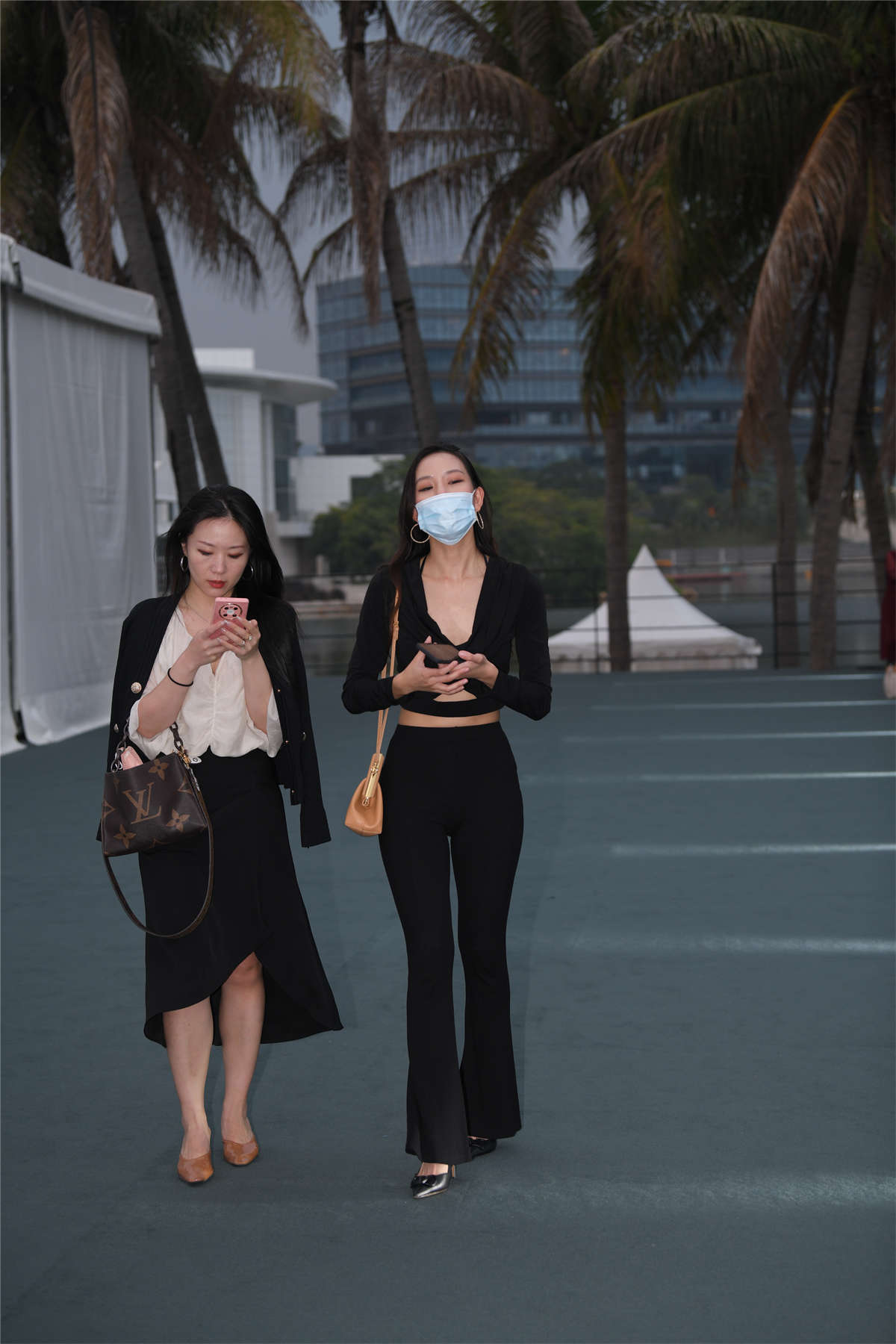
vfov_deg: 28.8
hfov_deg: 19.5
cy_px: 672
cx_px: 448
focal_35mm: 70
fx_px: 2613
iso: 400
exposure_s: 1/200
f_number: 4
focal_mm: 70
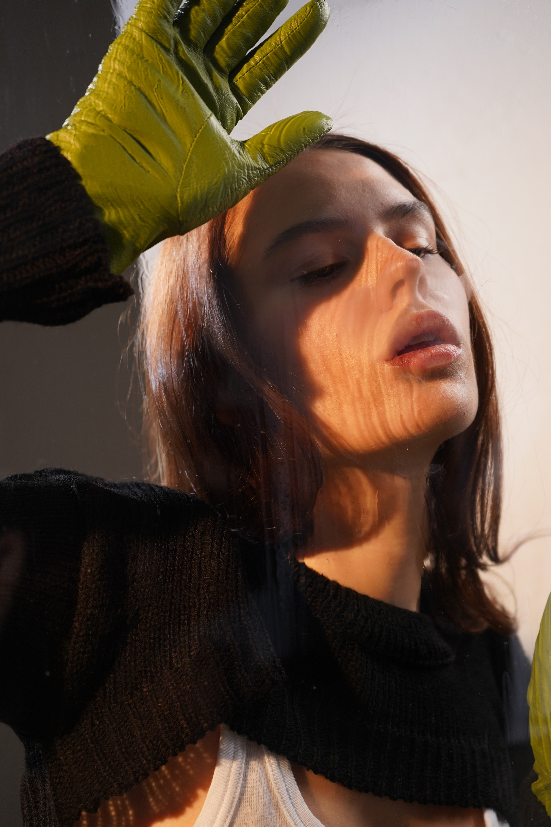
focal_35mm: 49
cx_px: 279
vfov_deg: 40.3
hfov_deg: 27.5
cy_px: 415
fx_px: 1125
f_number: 4.5
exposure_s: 1/160
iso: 400
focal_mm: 48
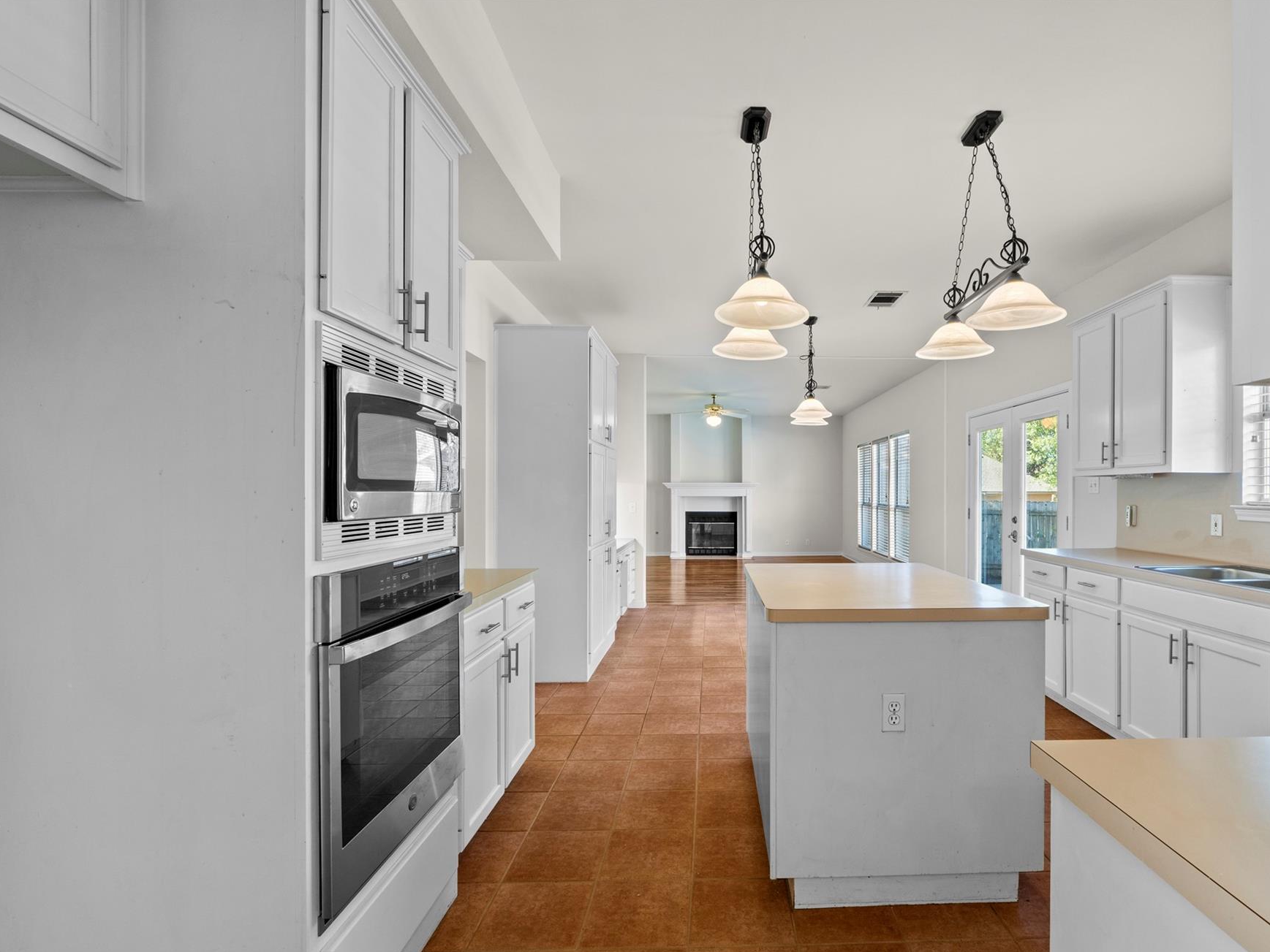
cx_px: 738
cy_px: 495
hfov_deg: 90.3
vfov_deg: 74.7
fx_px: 624
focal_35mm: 17
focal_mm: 10
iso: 250
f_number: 11
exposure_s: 3.2
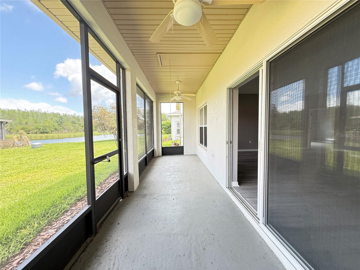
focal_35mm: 14
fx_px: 146
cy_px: 135
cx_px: 180
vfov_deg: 85.7
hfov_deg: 102.1
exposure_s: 1/99
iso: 125
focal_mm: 2.22
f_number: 2.2
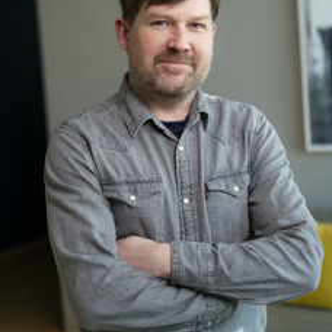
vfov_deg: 20.6
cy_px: 134
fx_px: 911
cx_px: 140
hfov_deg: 20.6
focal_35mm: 84
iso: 400
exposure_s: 1/640
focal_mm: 33
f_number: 1.4
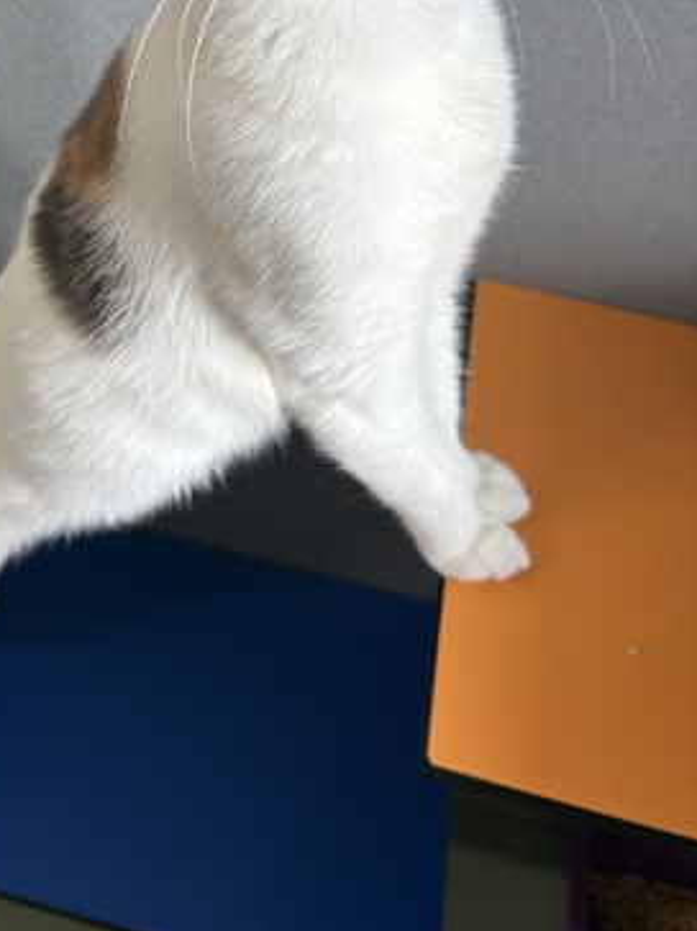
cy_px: 233
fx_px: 1155
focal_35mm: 43
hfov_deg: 32.6
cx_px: 133
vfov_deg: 42.5
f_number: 1.6
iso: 80
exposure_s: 1/50
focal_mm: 5.96
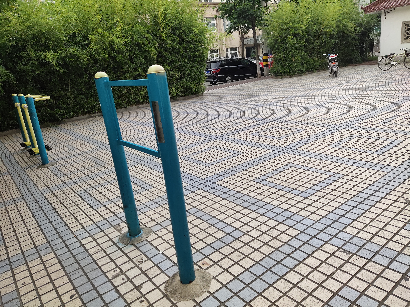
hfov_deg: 69.4
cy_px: 154
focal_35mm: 25
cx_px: 205
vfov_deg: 54.9
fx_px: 296
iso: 50
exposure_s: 1/798
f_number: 1.8
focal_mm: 4.71
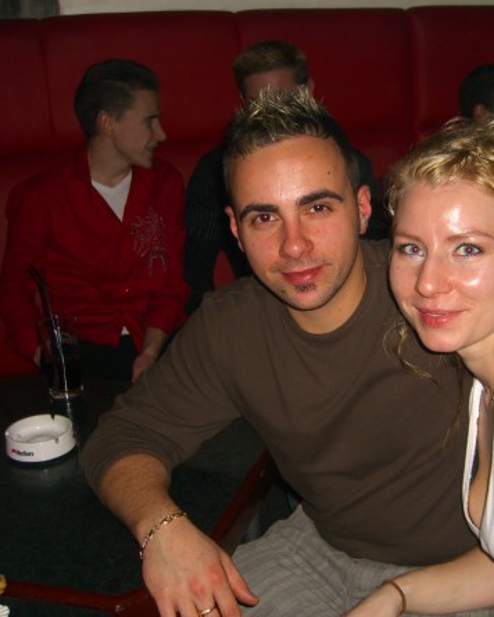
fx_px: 914
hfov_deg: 29.8
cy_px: 308
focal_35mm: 50
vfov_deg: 37.3
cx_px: 366
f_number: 2.8
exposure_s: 1/60
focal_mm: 7.9
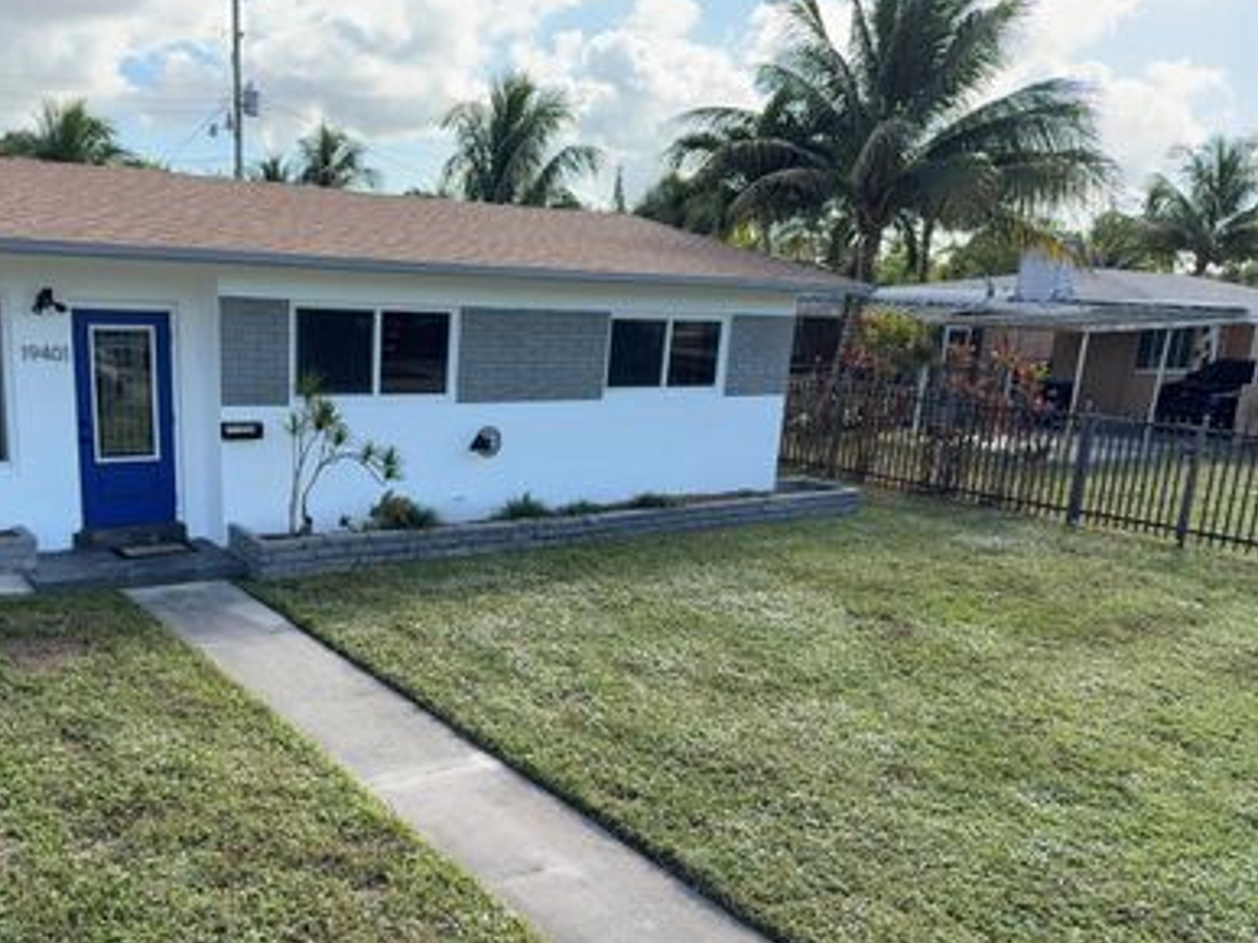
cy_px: 571
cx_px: 458
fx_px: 1126
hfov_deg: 57.5
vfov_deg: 45.2
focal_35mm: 31
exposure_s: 1/2370
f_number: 1.78
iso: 100
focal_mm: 6.76
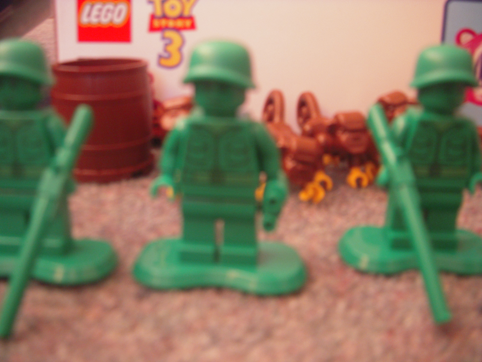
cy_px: 181
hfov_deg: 49.0
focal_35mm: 38
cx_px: 241
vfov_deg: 37.7
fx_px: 529
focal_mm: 6.3
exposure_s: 1/8
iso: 250
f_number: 3.3
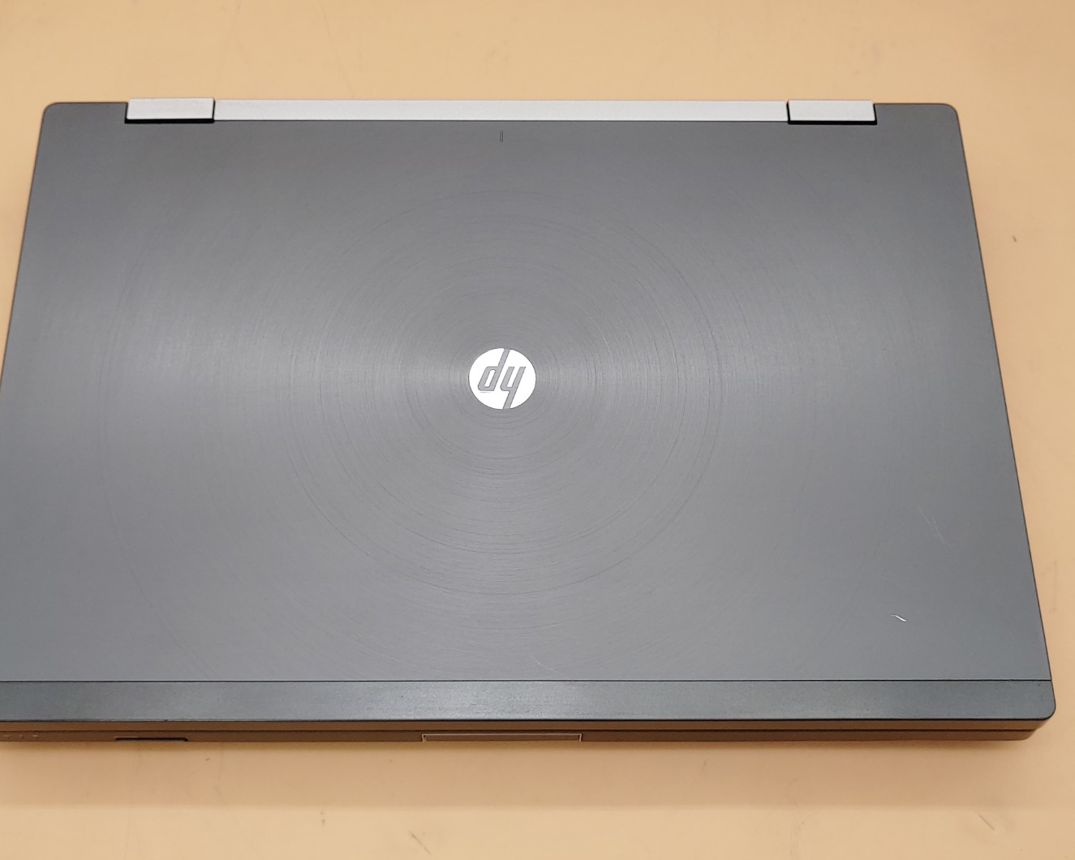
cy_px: 436
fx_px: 1114
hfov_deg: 51.5
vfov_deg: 42.2
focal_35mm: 35
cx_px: 497
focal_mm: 4.36
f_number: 1.8
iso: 50
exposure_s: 1/133
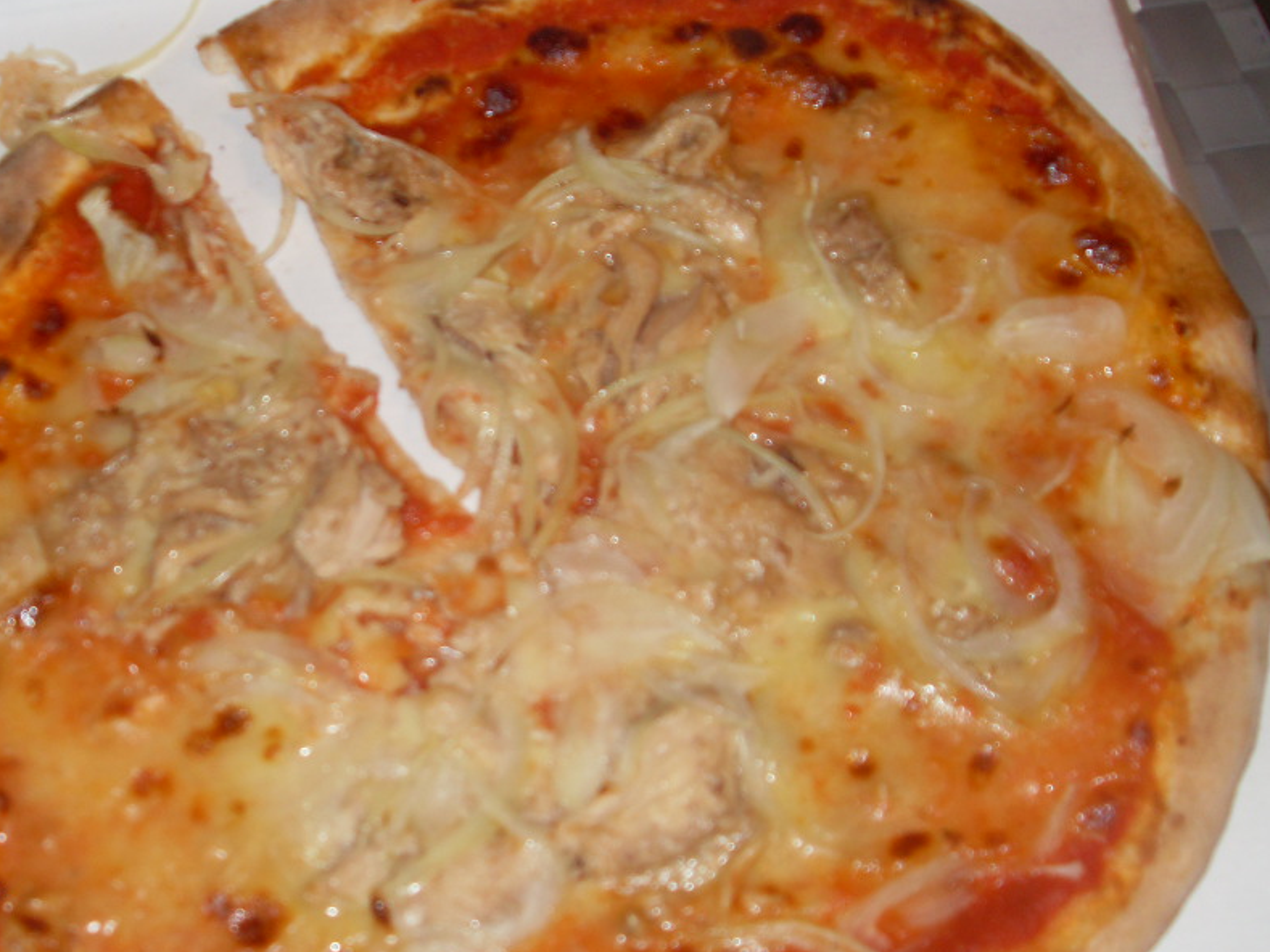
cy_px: 598
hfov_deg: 39.5
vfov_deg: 30.1
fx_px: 1761
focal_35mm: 48
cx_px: 510
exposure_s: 1/45
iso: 100
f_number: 2.8
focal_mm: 6.3
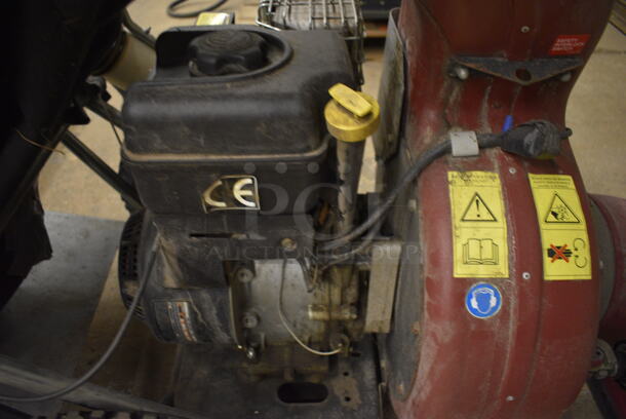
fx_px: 470
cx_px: 313
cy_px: 210
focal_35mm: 27
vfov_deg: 48.0
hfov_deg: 67.3
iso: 1800
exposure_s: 1/30
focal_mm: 18
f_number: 3.5
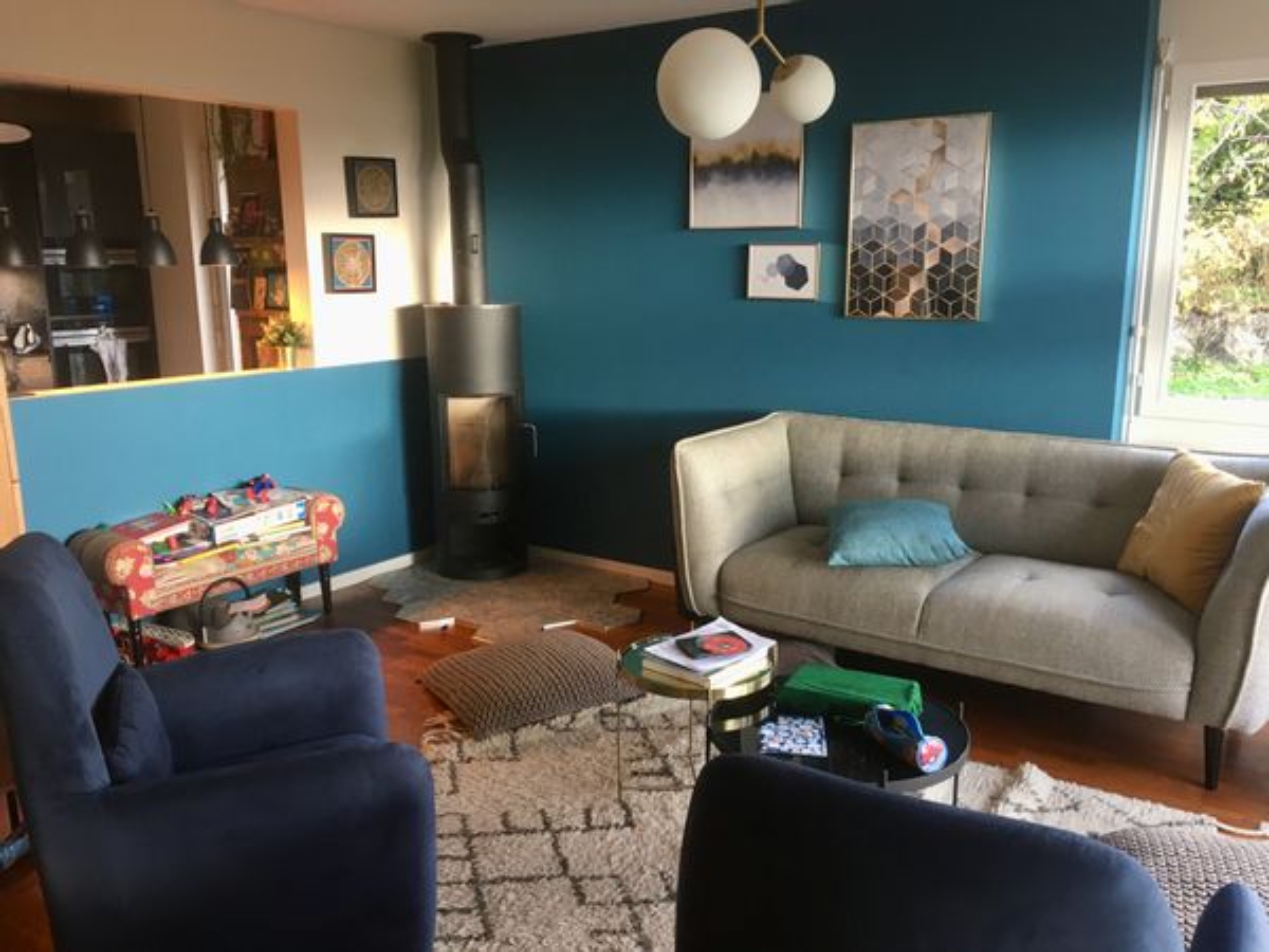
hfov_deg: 61.7
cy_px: 476
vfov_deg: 48.2
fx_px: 1063
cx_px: 634
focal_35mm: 29
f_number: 2.2
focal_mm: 4.15
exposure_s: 1/33
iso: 100
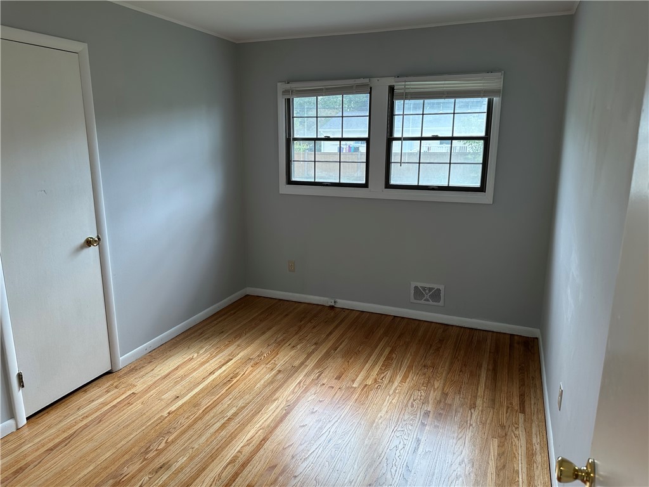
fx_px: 450
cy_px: 244
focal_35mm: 24
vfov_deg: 56.8
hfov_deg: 71.6
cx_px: 324
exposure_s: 1/160
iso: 80
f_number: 1.78
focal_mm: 6.86
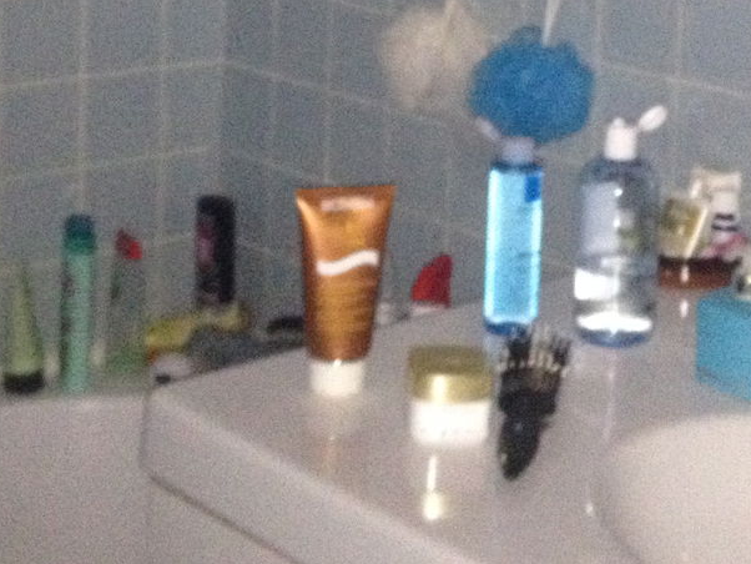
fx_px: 2018
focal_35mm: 93
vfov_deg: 15.3
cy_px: -112
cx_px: 521
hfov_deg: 21.0
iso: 400
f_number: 2.4
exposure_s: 1/17
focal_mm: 4.28
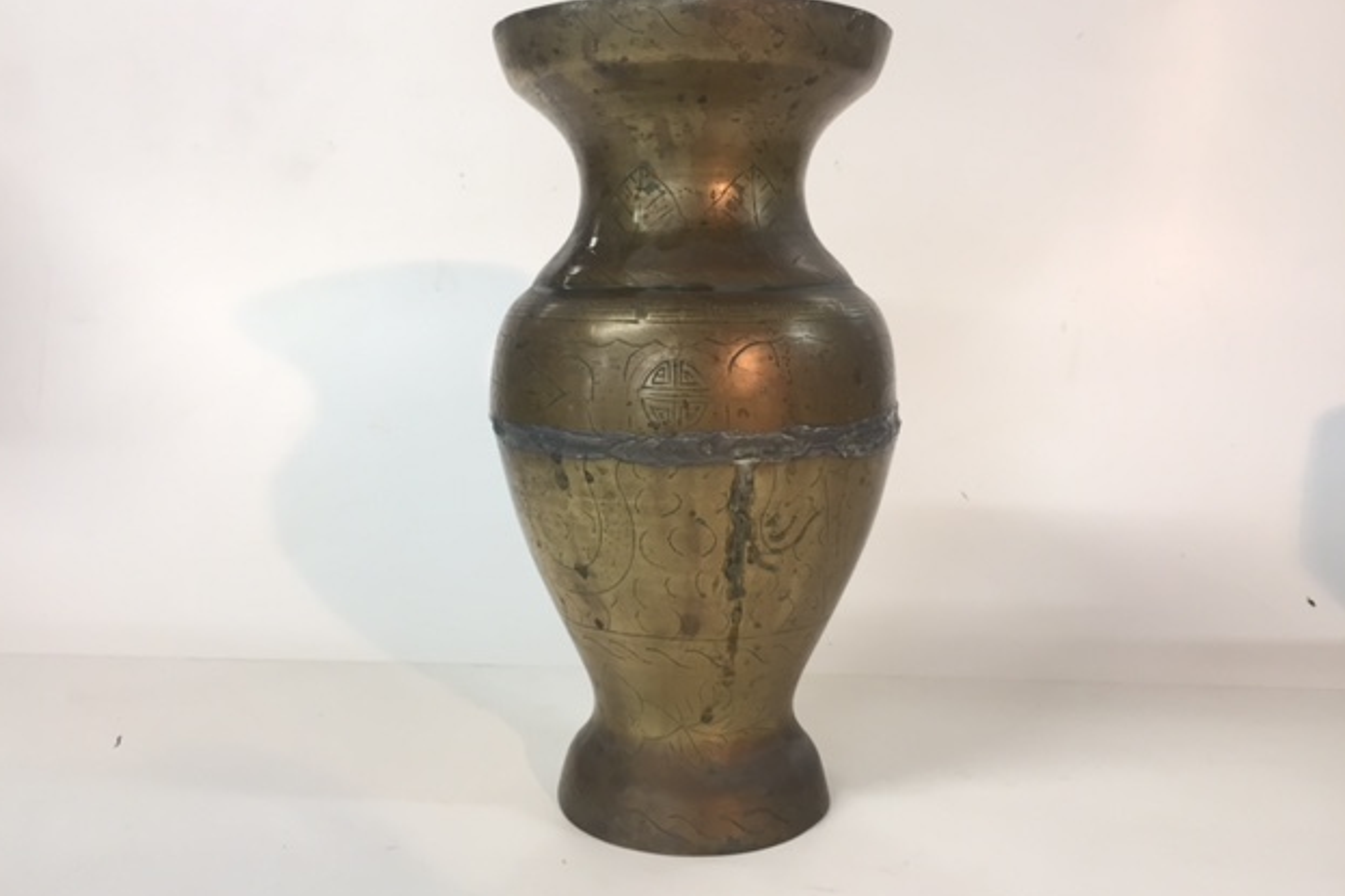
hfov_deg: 60.3
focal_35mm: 31
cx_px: 661
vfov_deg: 42.3
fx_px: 1158
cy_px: 406
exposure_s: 1/33
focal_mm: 4.15
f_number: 2.2
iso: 80
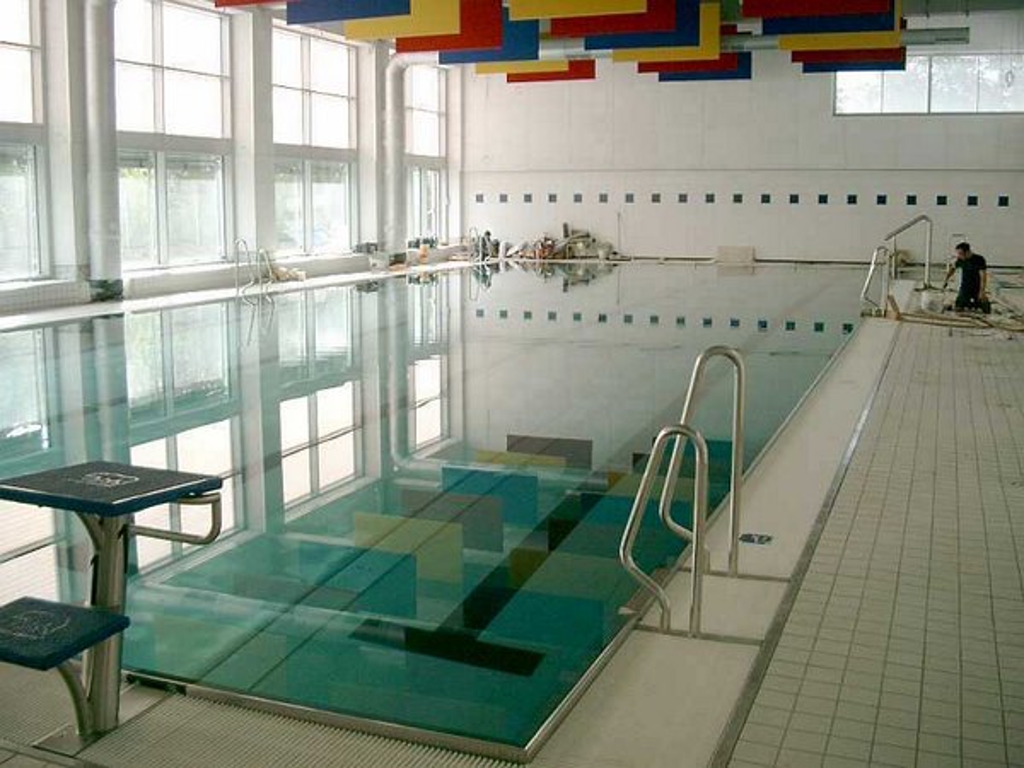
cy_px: 384
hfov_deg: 50.1
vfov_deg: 38.7
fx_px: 1095
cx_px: 512
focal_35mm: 37
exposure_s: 1/200
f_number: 2.6
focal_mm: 7.6
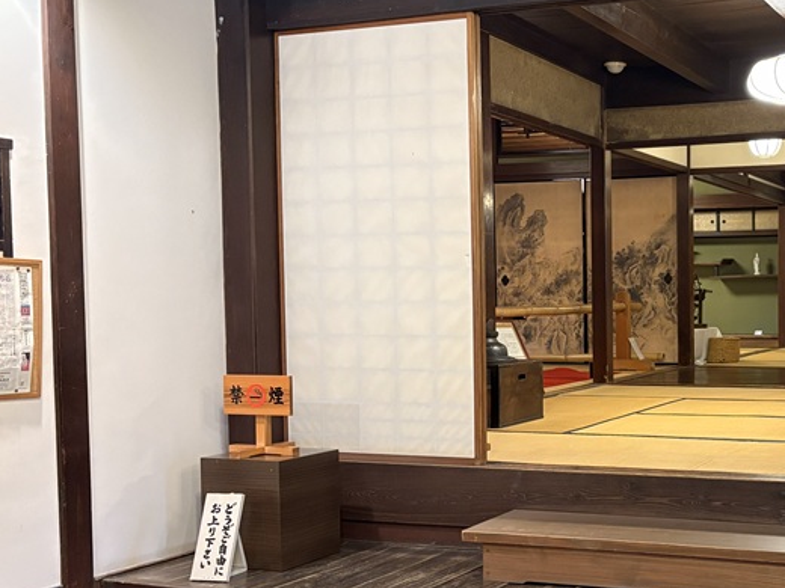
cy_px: 342
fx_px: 1134
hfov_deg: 36.2
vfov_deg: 29.1
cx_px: 682
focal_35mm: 50
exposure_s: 1/60
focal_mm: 5.96
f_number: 1.6
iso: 320
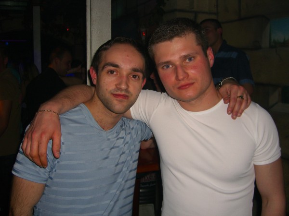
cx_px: 144
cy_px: 108
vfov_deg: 37.7
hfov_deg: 49.0
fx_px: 317
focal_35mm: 38
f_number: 2.8
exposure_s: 1/60
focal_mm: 7.9
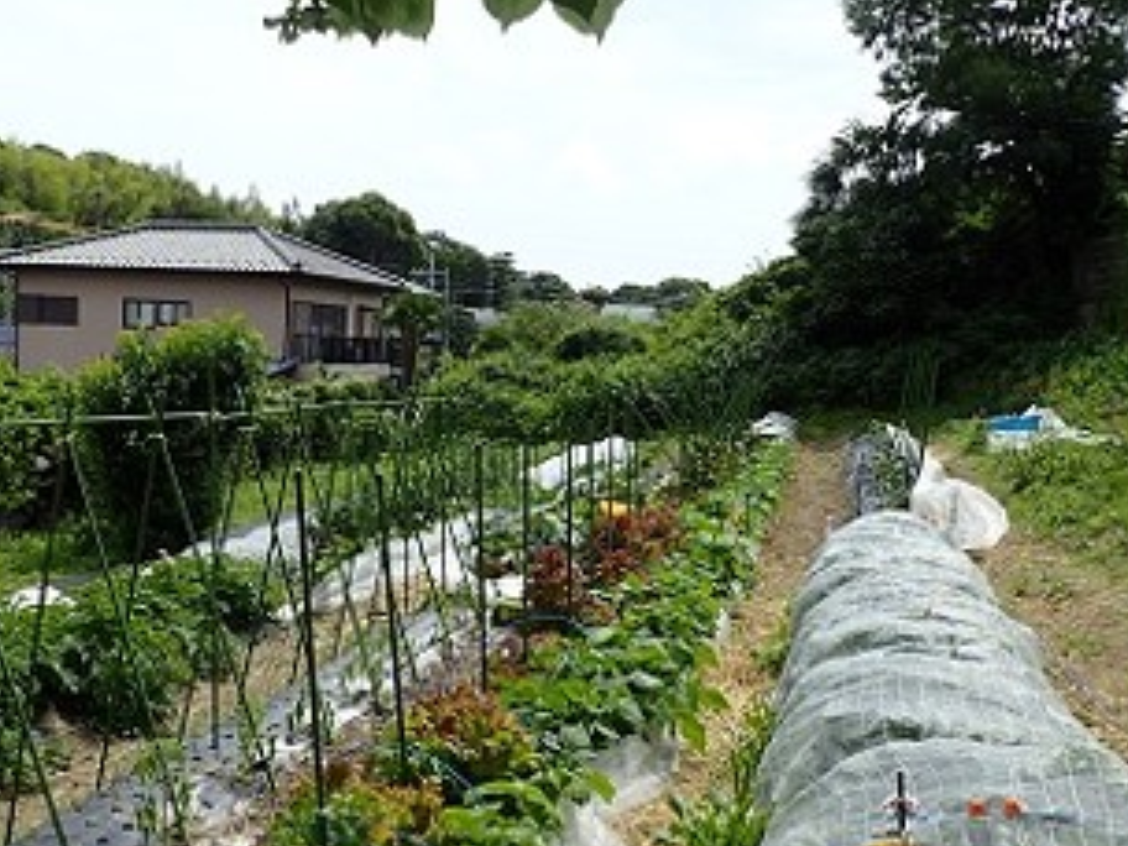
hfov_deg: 49.1
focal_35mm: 37
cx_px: 356
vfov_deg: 38.0
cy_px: 594
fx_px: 1206
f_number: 8
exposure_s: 1/160
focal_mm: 4.5
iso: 100
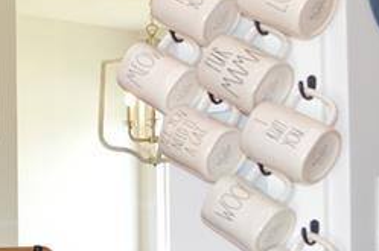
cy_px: 211
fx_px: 1166
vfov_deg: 12.2
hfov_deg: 16.5
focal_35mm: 111
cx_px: -225
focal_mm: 18
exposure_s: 1/60
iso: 400
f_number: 4
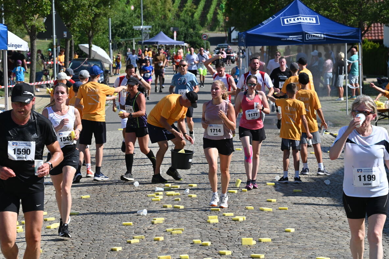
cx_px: 192
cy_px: 130
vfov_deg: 7.7
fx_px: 1923
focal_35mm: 178
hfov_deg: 11.6
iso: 250
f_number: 13
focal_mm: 175
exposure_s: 1/250
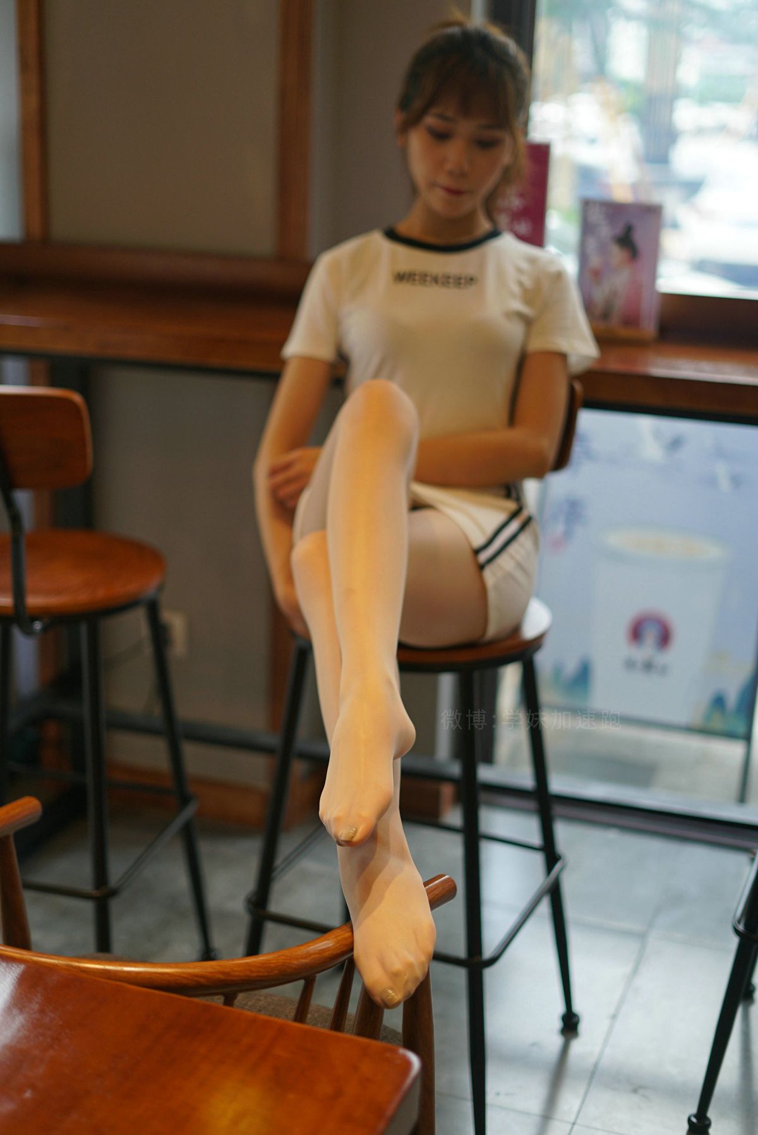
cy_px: 568
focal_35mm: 50
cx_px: 379
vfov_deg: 39.6
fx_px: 1577
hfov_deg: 27.0
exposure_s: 1/400
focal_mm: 50
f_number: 1.8
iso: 200
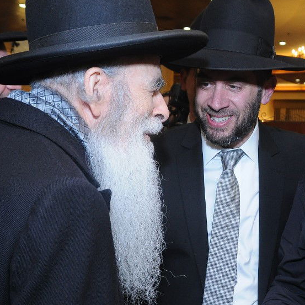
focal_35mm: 53
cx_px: 232
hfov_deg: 31.6
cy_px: 200
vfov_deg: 32.0
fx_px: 528
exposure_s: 1/100
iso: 800
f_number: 6.3
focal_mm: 18
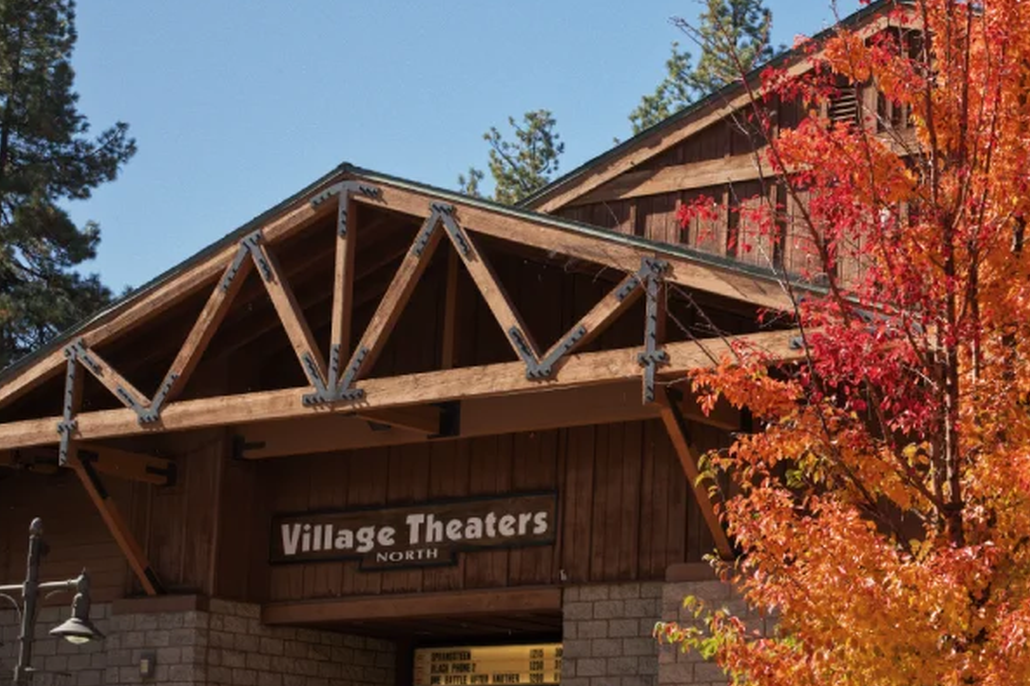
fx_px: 2174
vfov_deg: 17.9
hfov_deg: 26.0
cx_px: 888
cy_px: 445
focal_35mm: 76
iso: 125
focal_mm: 27
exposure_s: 1/280
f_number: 4.5
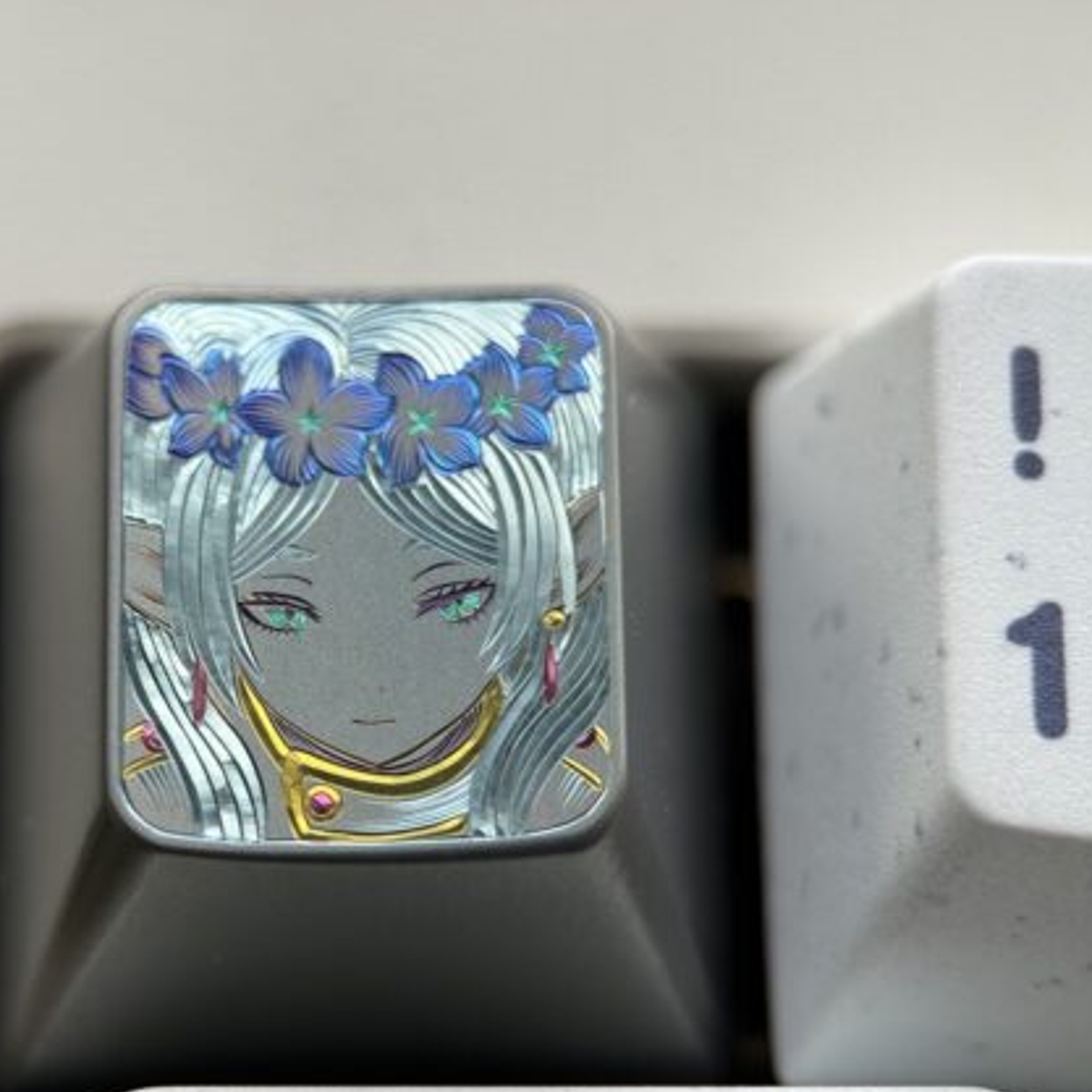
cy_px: 563
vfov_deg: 28.2
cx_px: 343
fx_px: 2177
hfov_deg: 27.9
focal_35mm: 61
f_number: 1.78
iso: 64
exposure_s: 1/368
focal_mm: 6.76
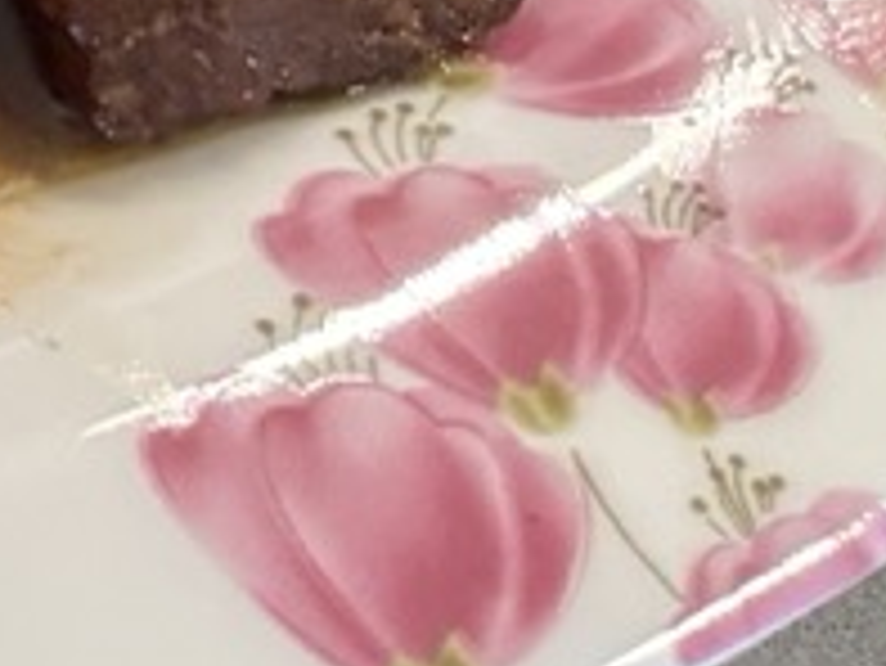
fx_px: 4328
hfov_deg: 9.0
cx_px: -1929
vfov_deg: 8.0
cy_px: -1080
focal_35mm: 169
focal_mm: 5.96
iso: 320
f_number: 1.6
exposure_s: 1/60
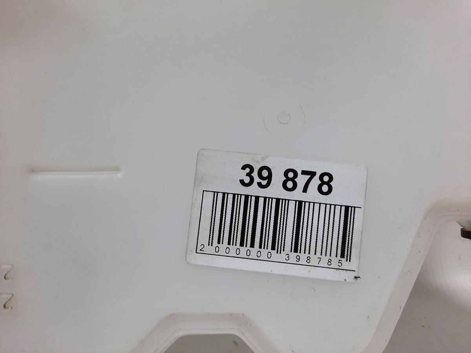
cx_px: 236
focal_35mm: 25
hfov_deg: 69.4
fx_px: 340
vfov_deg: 54.9
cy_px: 176
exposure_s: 1/50
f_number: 2
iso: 40
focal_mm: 4.6
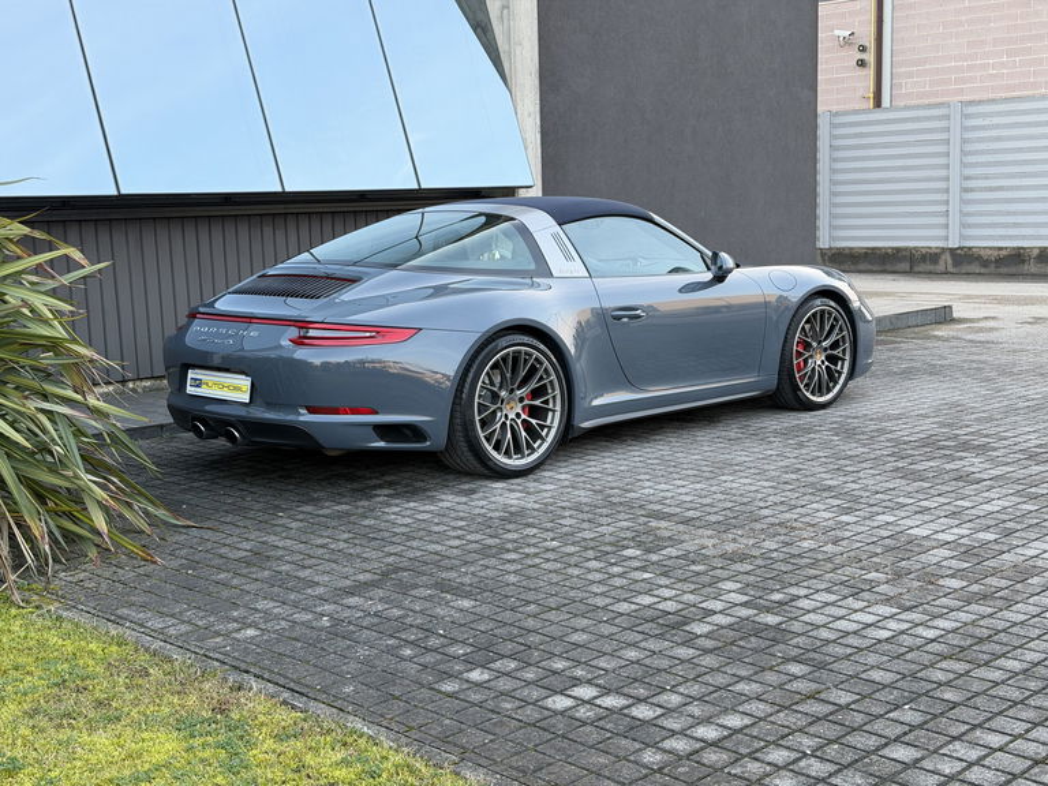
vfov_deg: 30.3
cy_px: 393
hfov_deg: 39.7
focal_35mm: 48
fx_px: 1453
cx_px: 524
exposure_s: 1/157
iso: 64
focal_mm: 6.76
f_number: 1.78
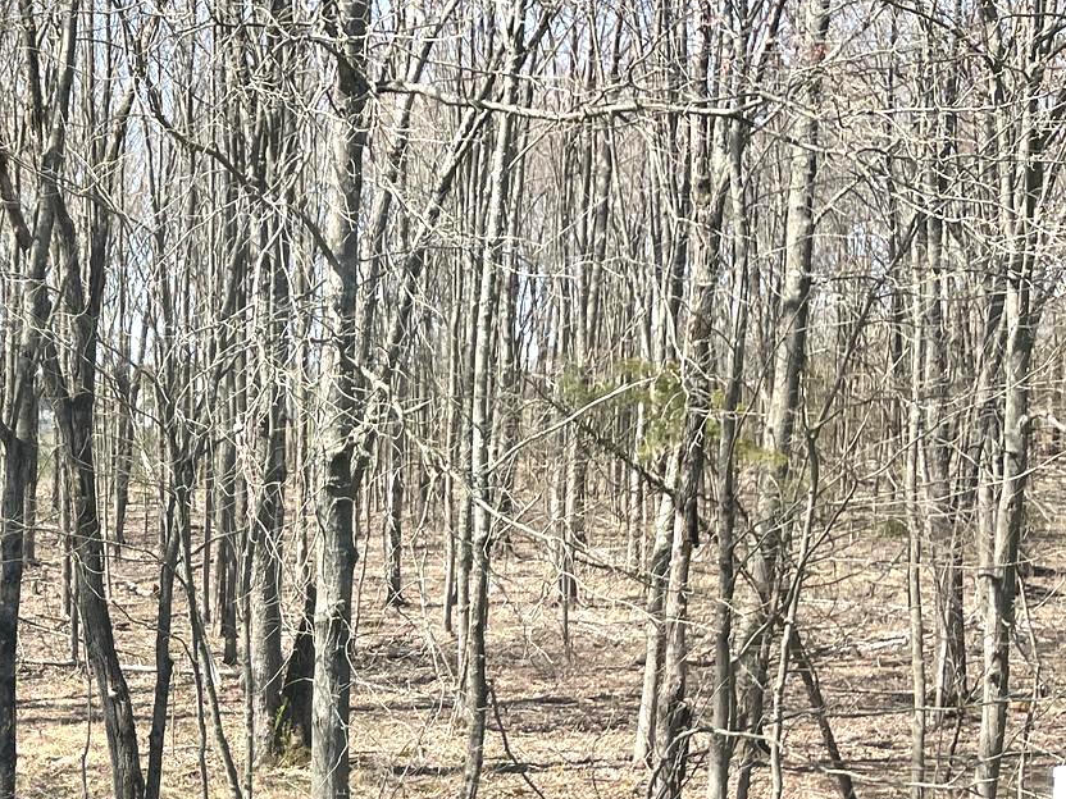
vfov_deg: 22.4
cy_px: 726
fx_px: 1971
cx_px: -195
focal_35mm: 64
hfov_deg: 27.0
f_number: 1.6
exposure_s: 1/1435
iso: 32
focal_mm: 4.2
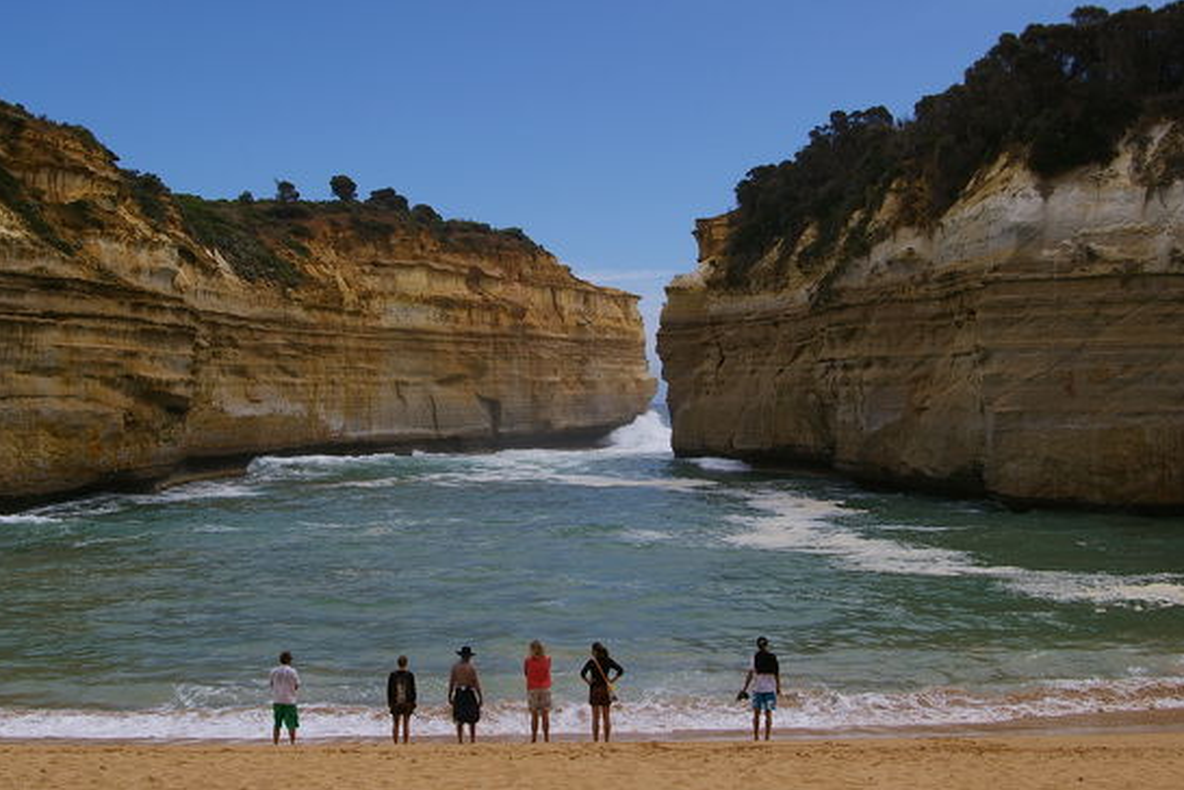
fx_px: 1644
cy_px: 379
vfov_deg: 27.0
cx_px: 544
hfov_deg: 39.6
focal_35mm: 50
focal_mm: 28
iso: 200
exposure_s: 1/250
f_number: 11
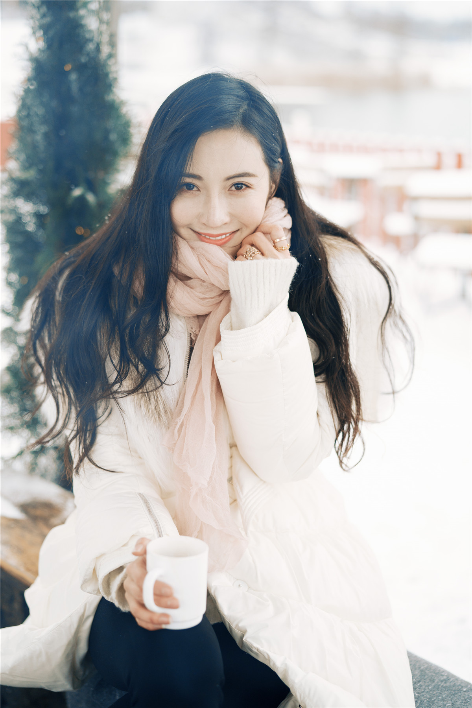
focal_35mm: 50
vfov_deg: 39.6
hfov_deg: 27.0
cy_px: 354
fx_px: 983
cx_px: 236
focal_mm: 50
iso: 320
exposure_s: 1/320
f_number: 1.6
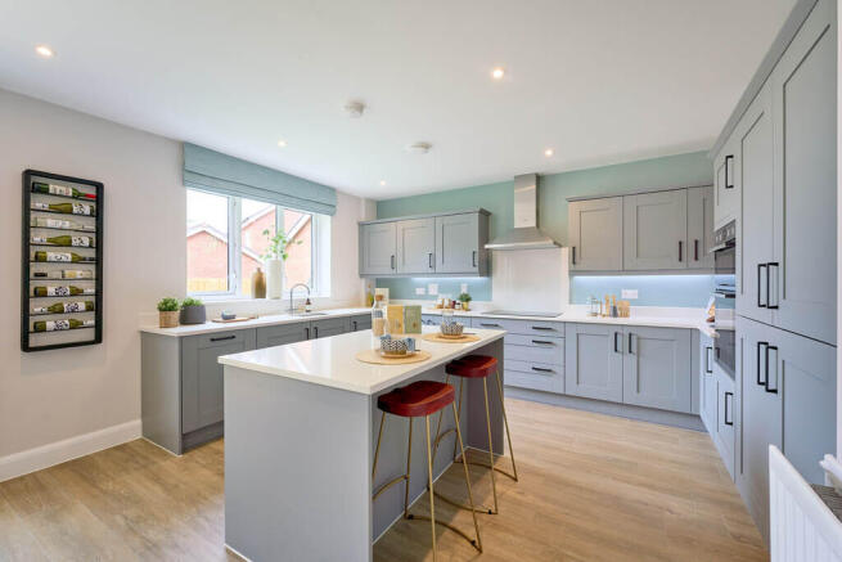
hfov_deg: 100.0
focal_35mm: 15
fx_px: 353
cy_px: 281
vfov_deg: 77.0
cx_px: 421
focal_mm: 15.1
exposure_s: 1/5
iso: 100
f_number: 10
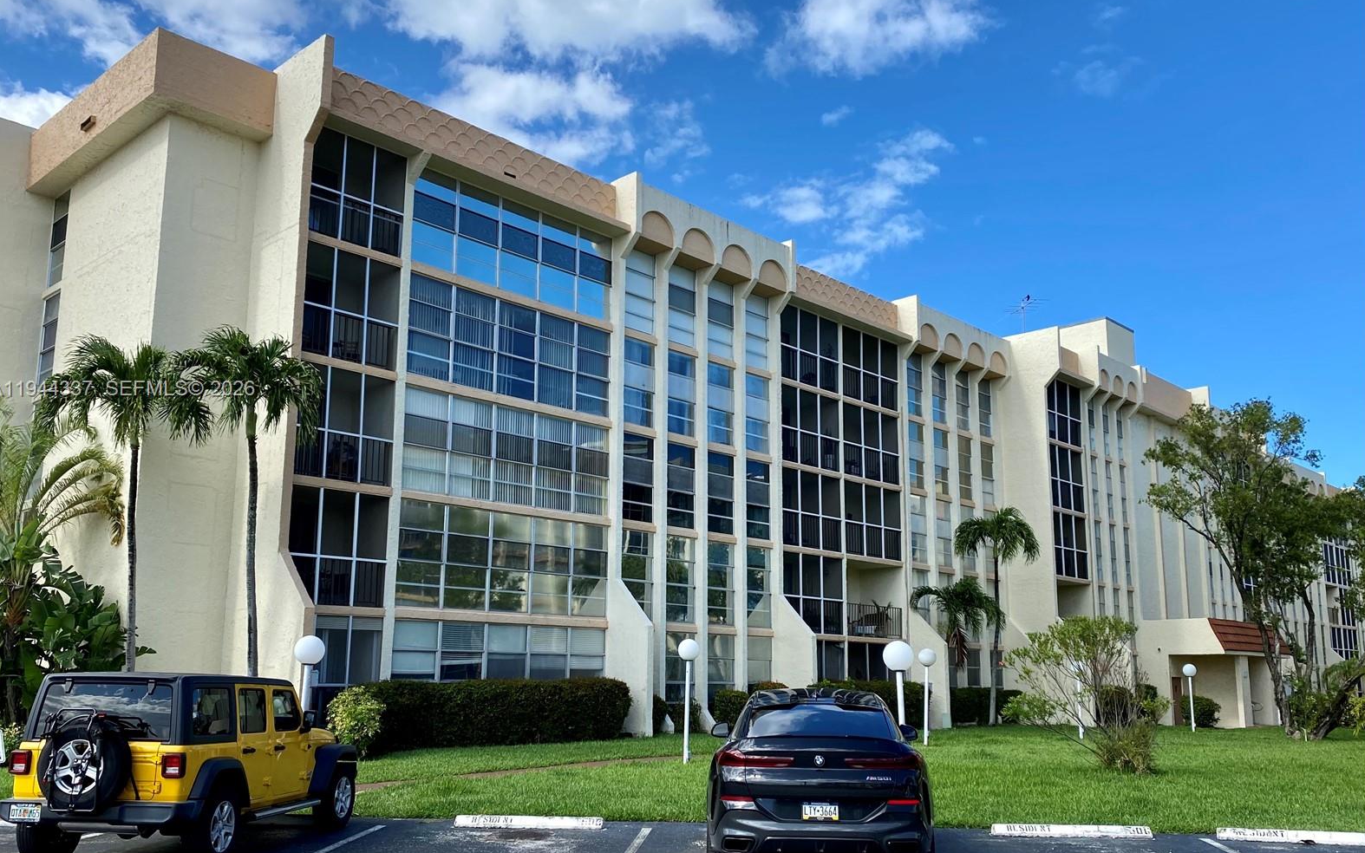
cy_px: 391
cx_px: 679
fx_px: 1042
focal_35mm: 28
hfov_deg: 66.5
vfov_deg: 44.5
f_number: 1.8
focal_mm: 4.25
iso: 32
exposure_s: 1/1653
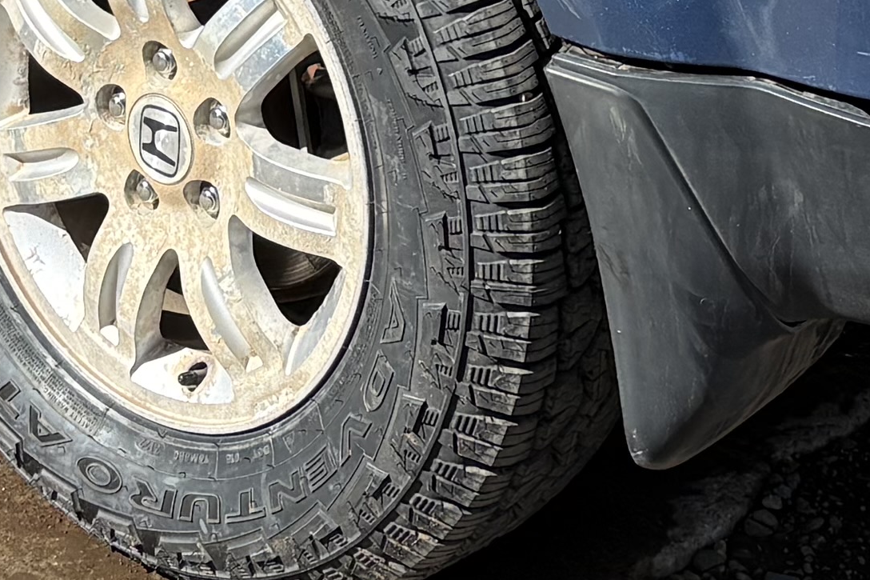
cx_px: 353
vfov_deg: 8.9
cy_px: -719
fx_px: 3431
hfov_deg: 14.4
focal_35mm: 142
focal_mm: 5.96
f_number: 1.6
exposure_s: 1/1848
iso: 50
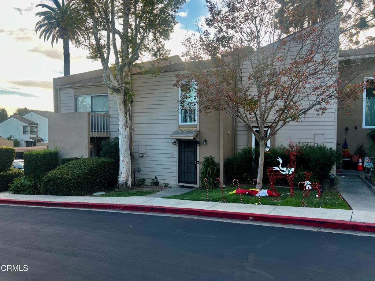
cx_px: 188
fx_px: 282
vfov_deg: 53.1
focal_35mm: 26
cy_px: 140
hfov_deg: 67.3
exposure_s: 1/254
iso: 50
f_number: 1.5
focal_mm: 5.7
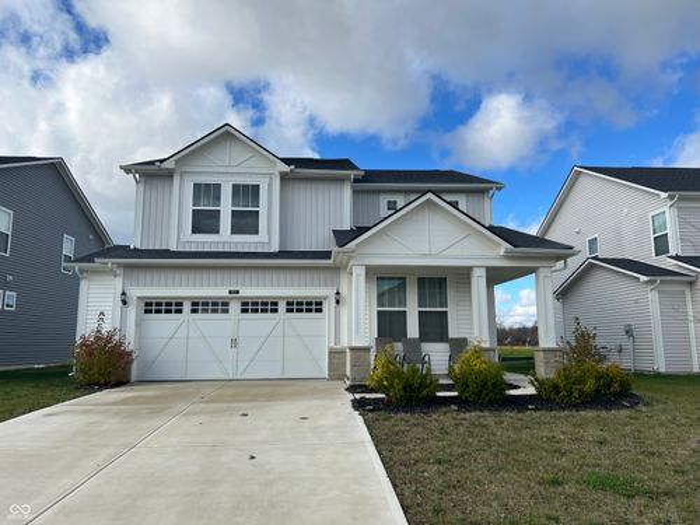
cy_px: 262
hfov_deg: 67.3
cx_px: 350
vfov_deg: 53.1
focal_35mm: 26
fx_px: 526
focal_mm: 5.7
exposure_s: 1/3968
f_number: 1.5
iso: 50
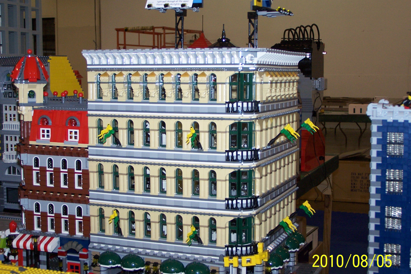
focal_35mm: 62
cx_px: 207
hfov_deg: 32.4
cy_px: 147
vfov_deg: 21.9
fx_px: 708
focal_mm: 9.8
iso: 140
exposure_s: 1/60
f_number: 3.1
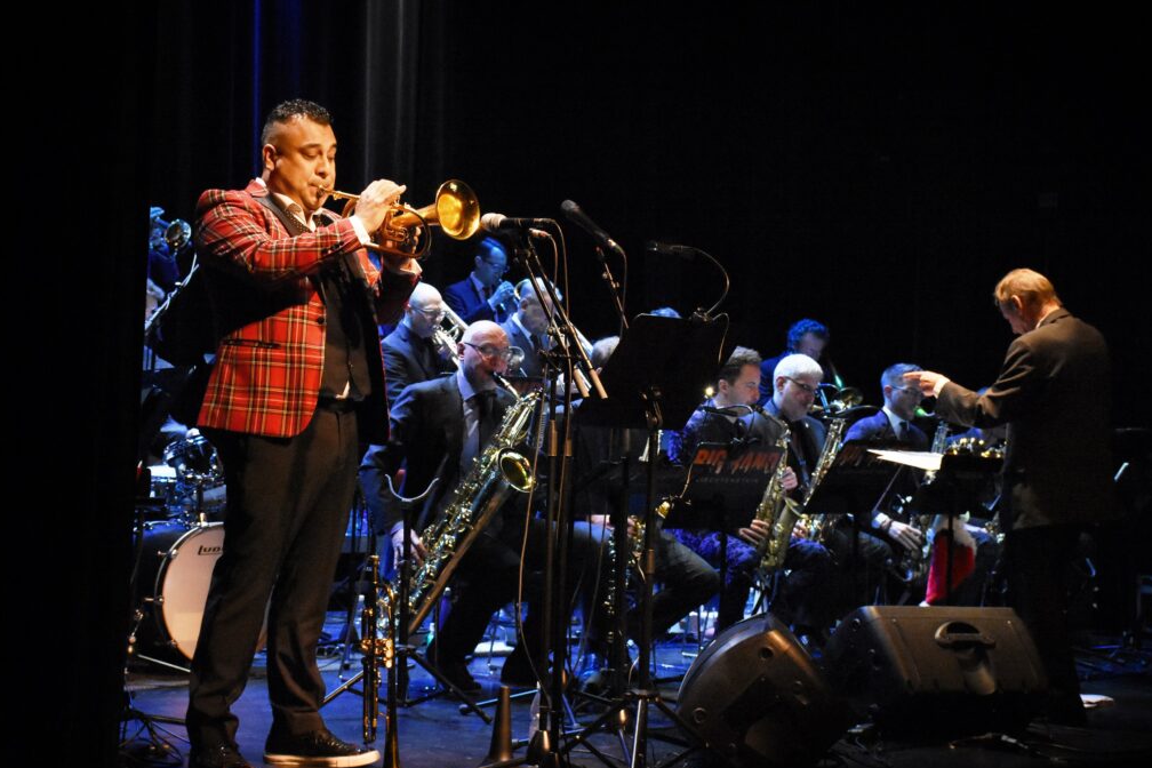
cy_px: 389
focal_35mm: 64
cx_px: 574
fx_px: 2048
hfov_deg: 31.4
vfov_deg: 21.2
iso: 6400
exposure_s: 1/320
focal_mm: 42
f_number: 7.1
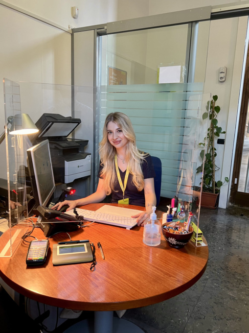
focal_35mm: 26
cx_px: 124
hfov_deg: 53.0
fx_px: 250
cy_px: 166
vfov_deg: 67.3
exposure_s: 1/50
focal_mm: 5.7
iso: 125
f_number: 1.5
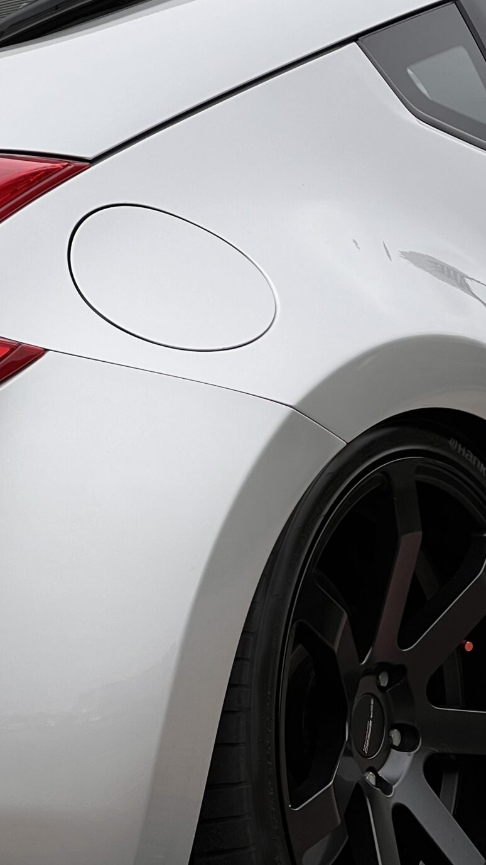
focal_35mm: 156
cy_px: 449
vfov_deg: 13.8
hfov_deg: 7.7
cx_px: 528
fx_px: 3576
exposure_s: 1/157
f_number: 2.8
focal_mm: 9
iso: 32
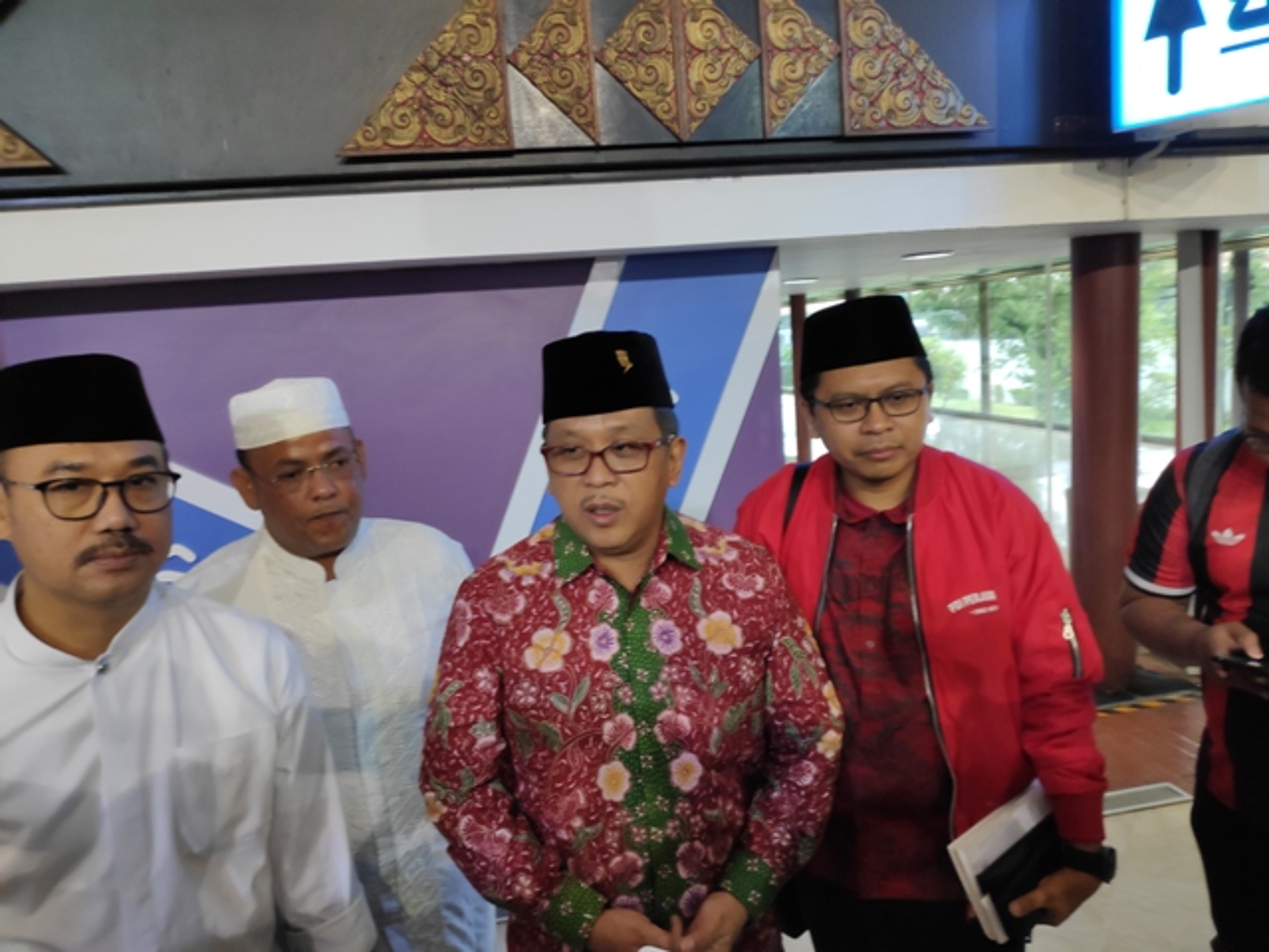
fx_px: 733
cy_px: 476
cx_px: 634
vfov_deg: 66.0
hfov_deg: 81.7
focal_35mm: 20
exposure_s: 1/50
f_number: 1.9
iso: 350
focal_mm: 3.94
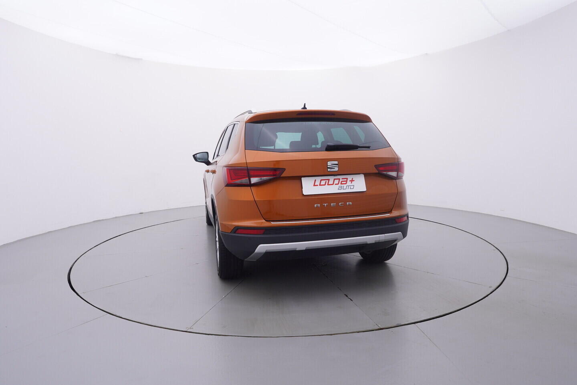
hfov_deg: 77.3
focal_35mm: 22
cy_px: 192
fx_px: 361
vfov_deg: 56.2
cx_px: 288
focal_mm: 15
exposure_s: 1/80
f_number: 5
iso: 200
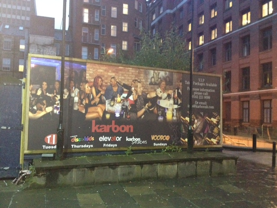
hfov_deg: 52.6
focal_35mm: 35
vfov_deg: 40.7
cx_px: 138
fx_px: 280
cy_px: 104
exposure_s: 1/16
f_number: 2.4
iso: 800
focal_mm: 4.28
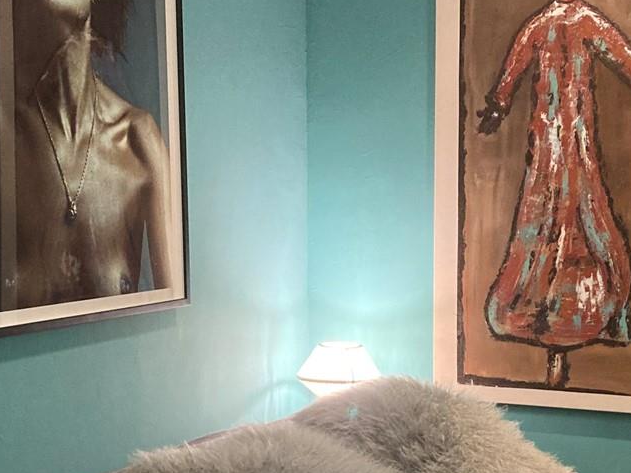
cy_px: 396
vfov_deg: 20.4
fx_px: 1294
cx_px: 357
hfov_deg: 27.4
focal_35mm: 71
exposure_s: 1/30
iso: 320
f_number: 1.8
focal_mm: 3.99
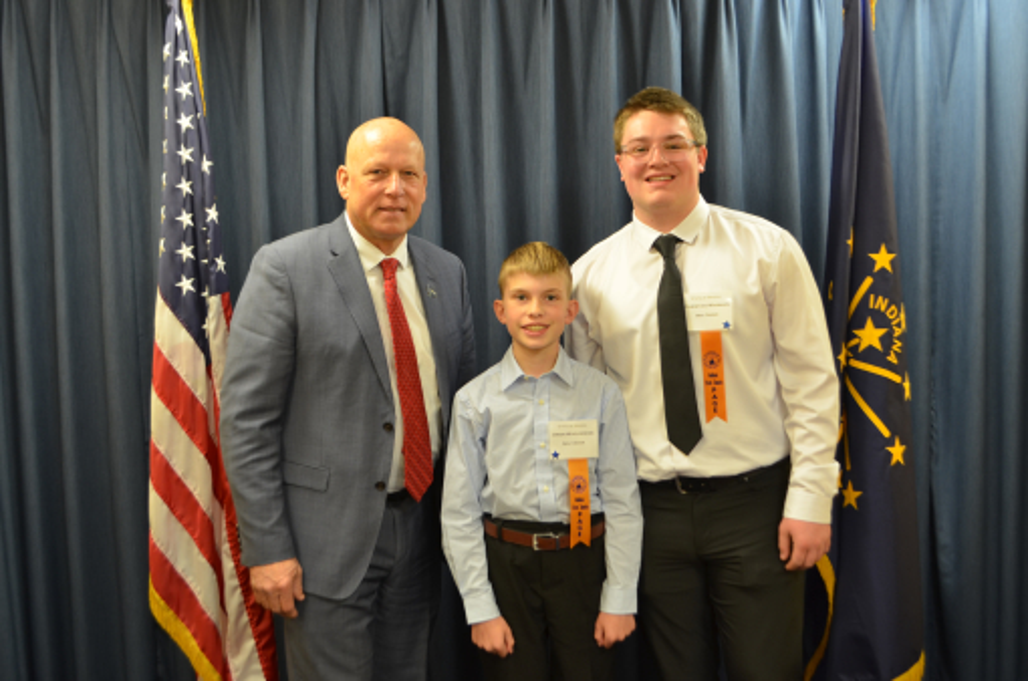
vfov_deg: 36.7
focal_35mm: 36
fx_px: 1026
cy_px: 340
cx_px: 514
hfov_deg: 53.2
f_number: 4
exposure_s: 1/15
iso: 400
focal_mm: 24
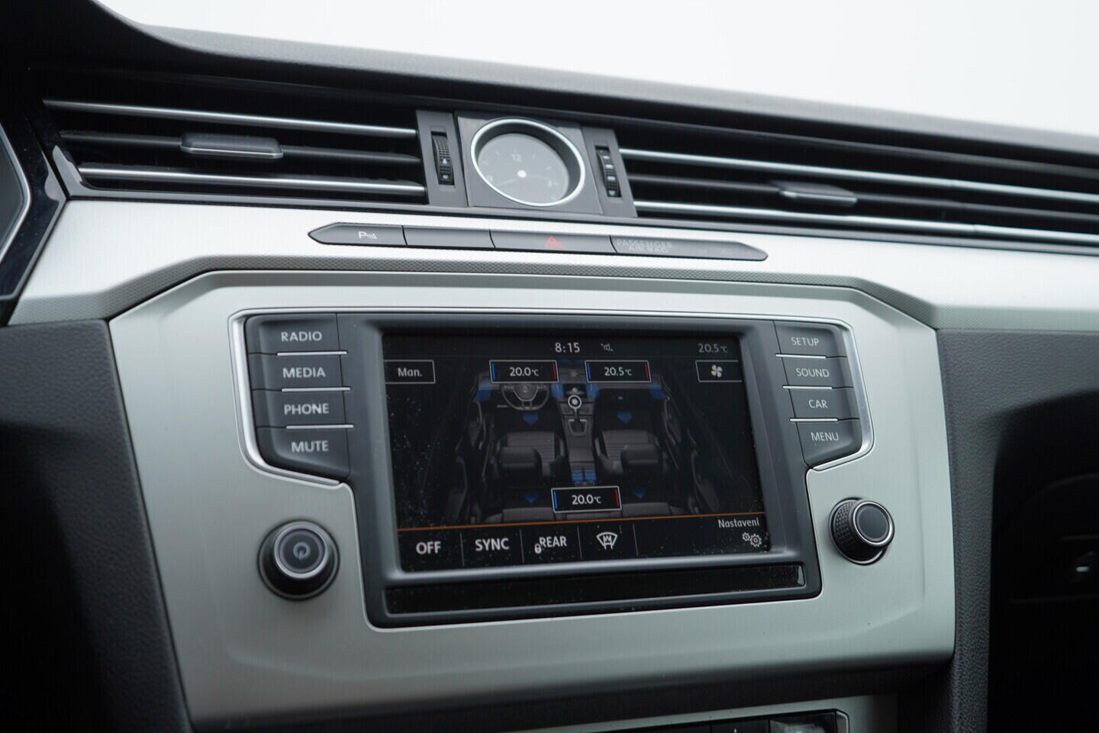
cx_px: 550
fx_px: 1099
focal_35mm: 36
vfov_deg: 36.9
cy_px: 366
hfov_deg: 53.1
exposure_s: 1/50
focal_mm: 24
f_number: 3.2
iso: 125
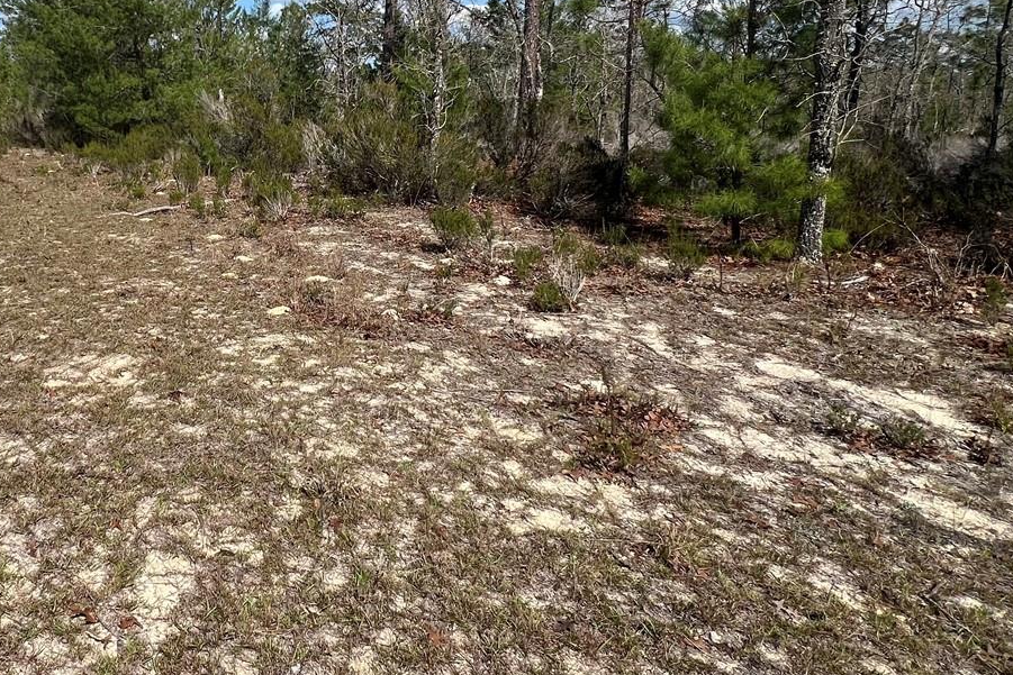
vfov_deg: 51.5
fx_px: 675
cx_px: 253
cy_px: 194
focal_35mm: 24
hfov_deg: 68.9
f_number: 1.8
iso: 32
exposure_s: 1/1531
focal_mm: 1.57
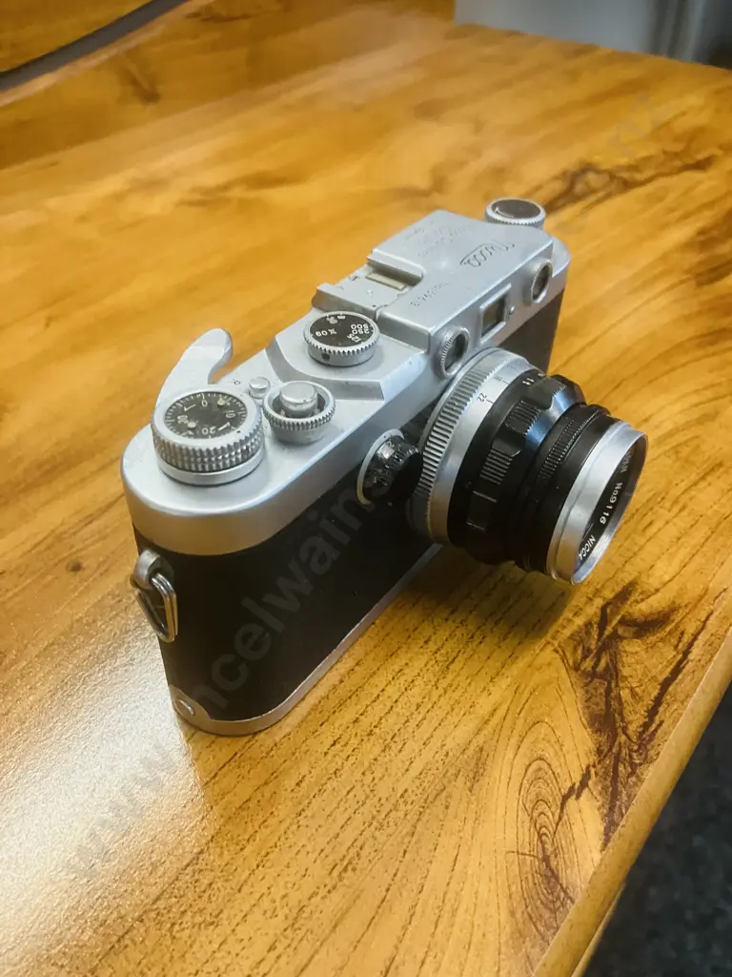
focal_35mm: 28
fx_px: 789
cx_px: 366
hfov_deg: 49.7
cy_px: 488
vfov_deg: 63.4
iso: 250
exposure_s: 1/50
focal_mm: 3.99
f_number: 1.8
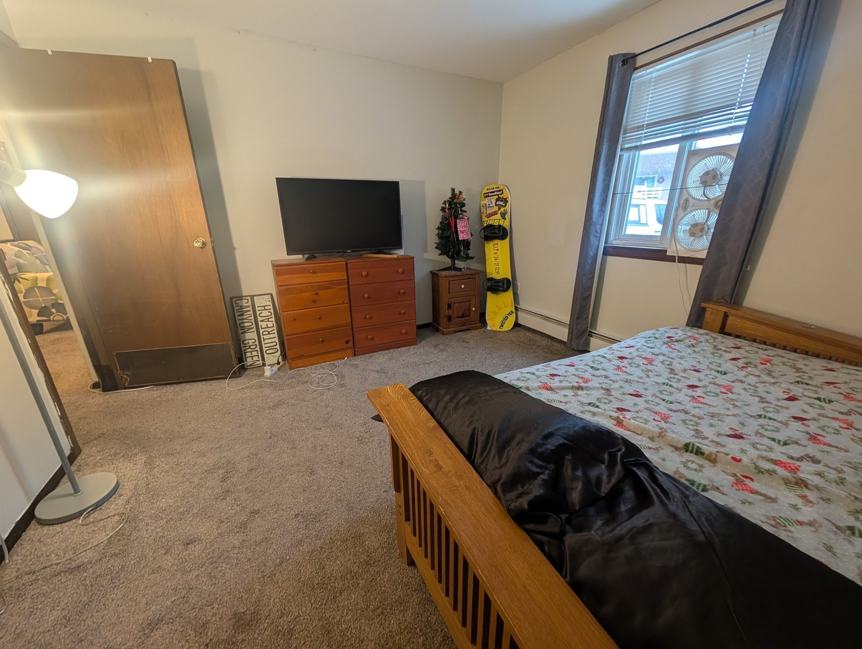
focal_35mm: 12
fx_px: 299
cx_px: 431
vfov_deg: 94.6
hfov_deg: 110.5
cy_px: 324
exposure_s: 1/24
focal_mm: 2.02
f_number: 1.7
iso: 65
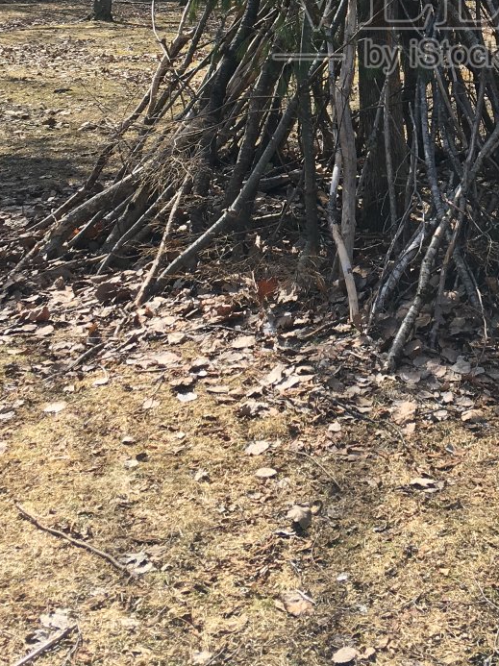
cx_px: 433
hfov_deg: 21.5
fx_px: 1289
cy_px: 10
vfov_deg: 27.4
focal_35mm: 67
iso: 25
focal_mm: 4.15
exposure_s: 1/455
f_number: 2.2
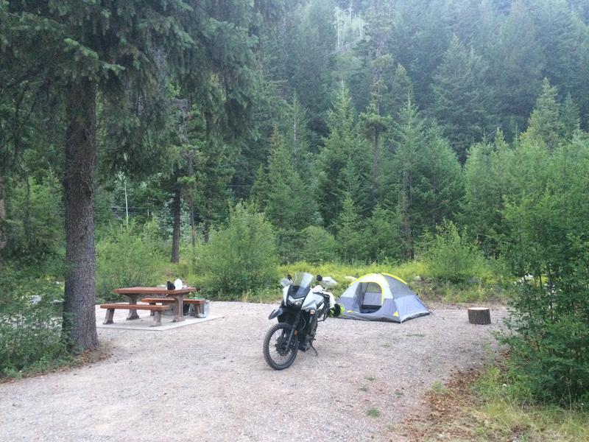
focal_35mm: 29
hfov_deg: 61.7
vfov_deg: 48.2
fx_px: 493
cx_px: 294
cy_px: 221
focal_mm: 4.15
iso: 200
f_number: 2.2
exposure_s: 1/30
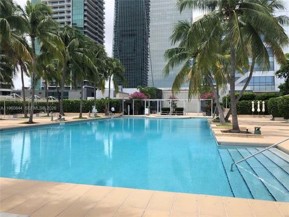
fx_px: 234
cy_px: 108
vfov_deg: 49.7
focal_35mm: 28
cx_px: 144
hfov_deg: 63.4
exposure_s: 1/1799
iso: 20
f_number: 1.8
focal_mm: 4
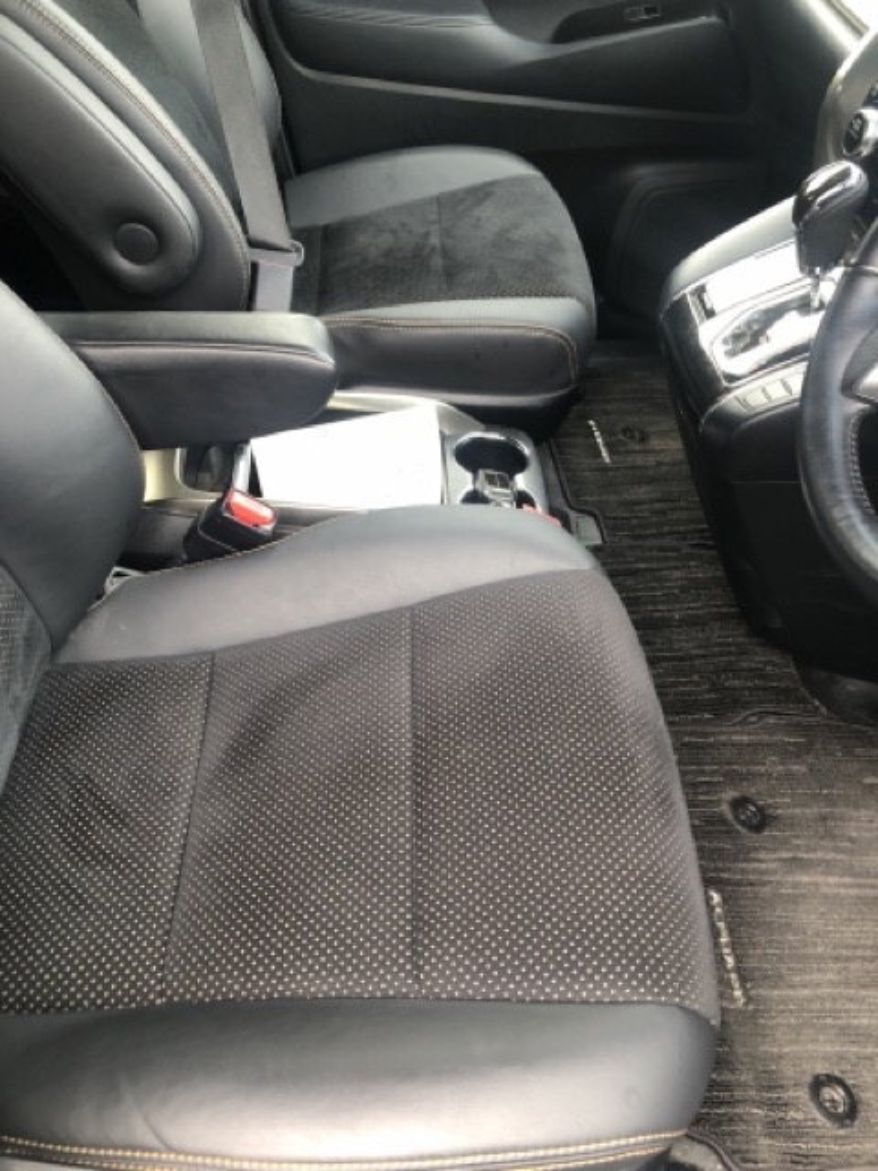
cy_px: 586
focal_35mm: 28
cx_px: 439
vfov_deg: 63.4
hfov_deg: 49.7
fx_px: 947
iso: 40
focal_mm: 3.99
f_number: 1.8
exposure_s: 1/20
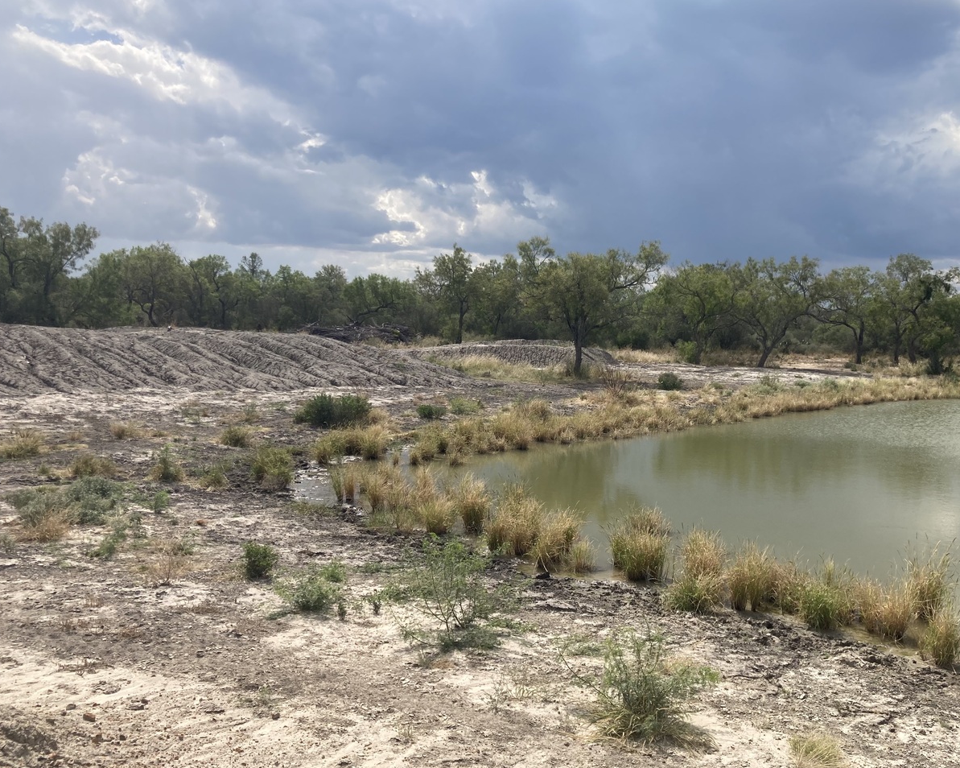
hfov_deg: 53.9
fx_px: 937
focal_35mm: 33
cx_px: 567
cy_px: 356
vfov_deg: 44.5
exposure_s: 1/3472
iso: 20
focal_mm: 3.99
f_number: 1.8
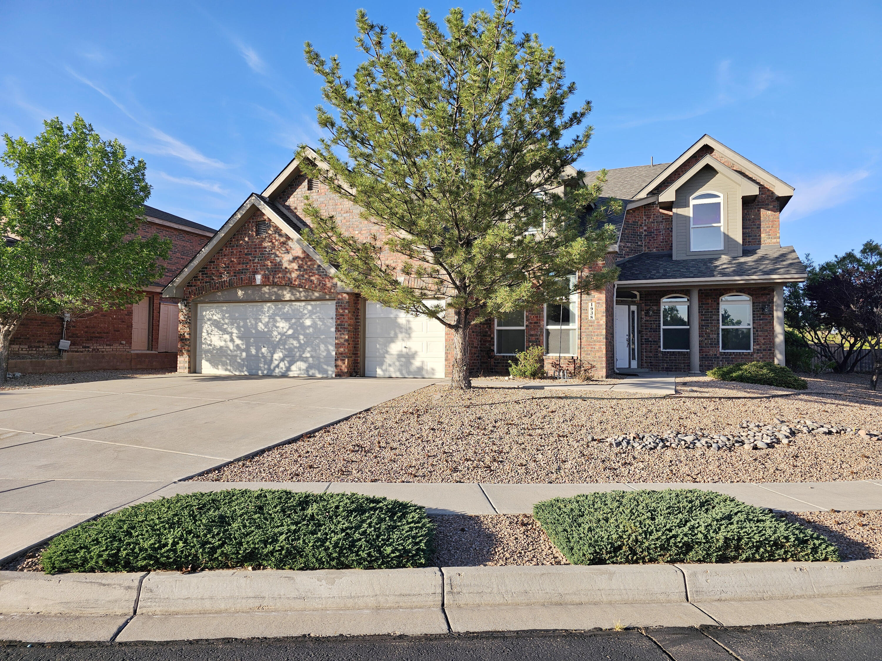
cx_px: 441
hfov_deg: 73.9
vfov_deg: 58.9
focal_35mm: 23
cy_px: 330
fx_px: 586
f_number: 1.7
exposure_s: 1/432
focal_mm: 6.3
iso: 10
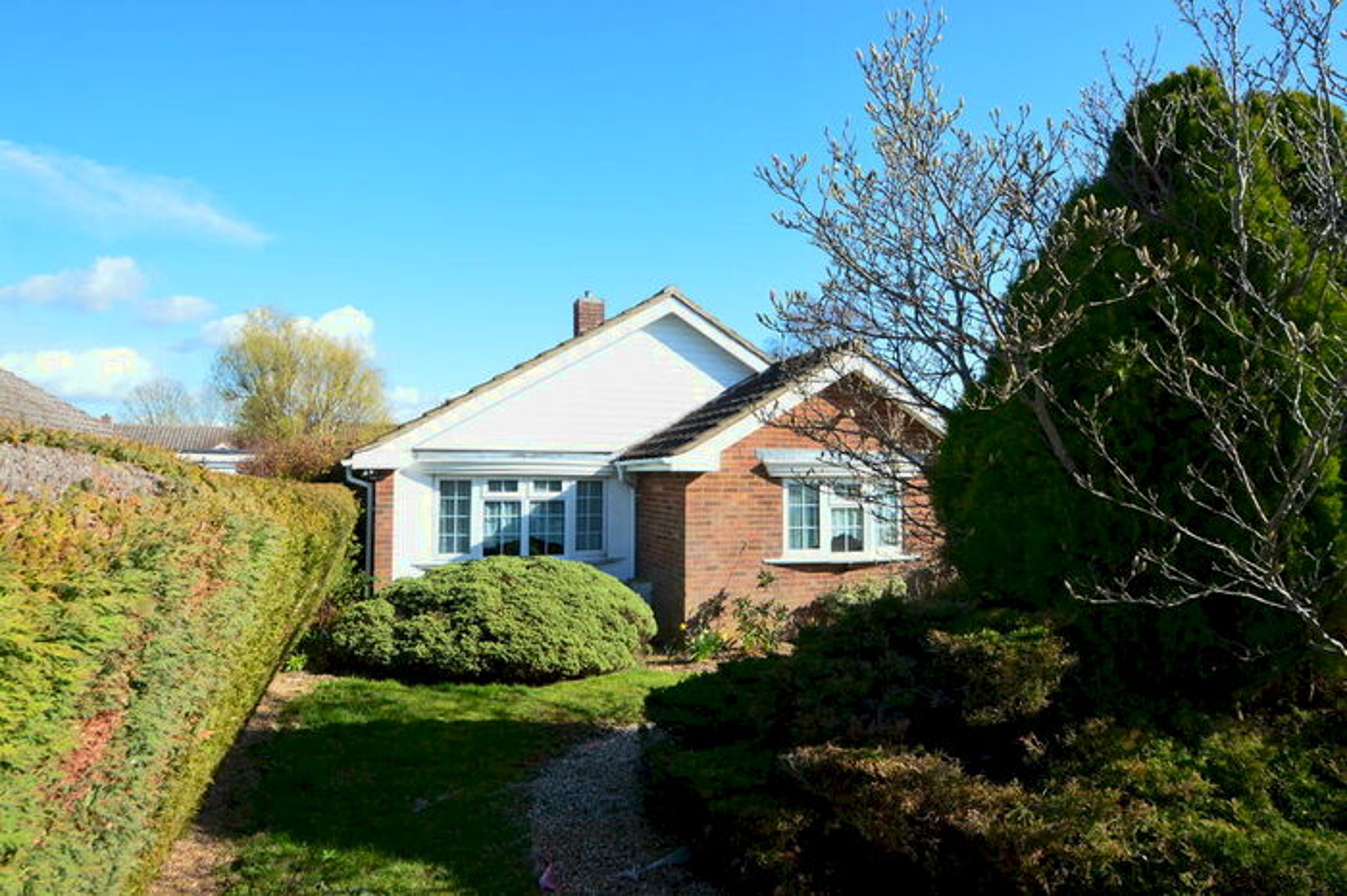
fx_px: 673
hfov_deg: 90.0
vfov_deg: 67.3
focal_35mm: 18
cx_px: 674
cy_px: 448
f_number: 10
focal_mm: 12
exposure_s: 1/250
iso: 400
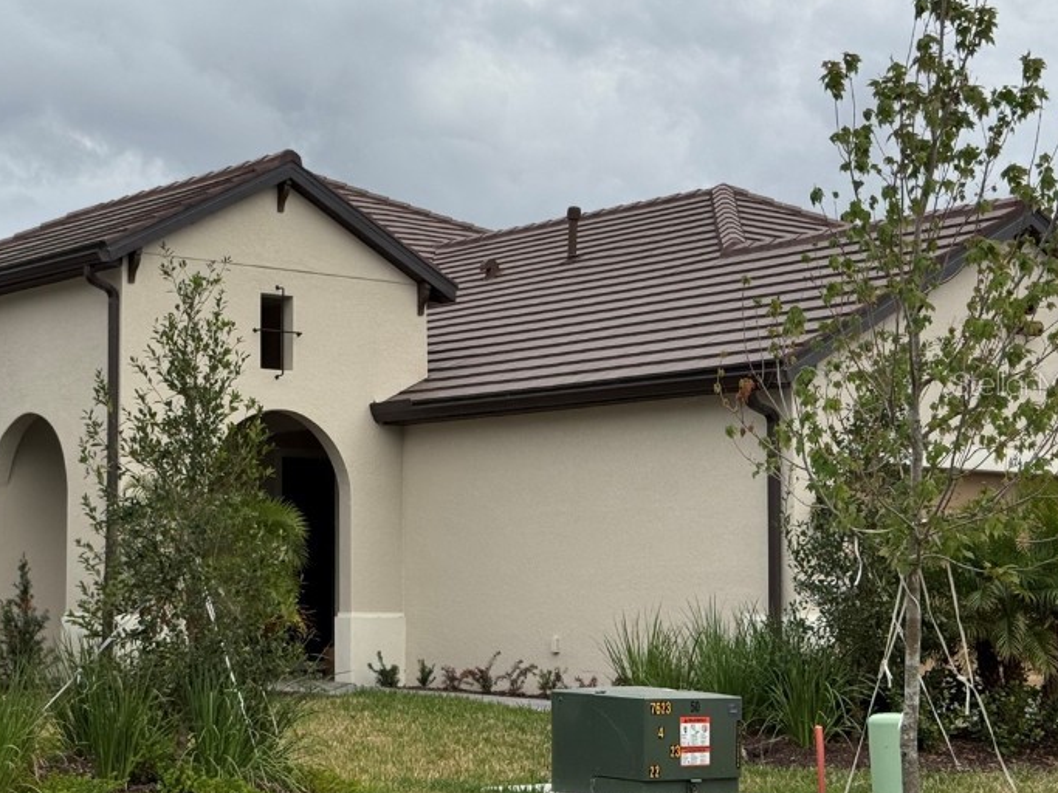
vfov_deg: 20.4
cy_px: 383
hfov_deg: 26.8
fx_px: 2200
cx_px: 305
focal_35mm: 72
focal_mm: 6.76
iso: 64
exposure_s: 1/3425
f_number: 1.78
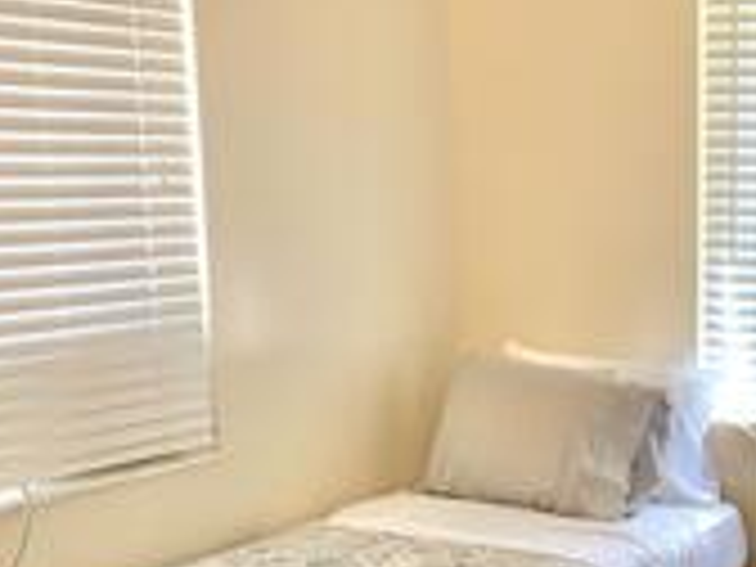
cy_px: 432
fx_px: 1354
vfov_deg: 23.4
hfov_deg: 29.7
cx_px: 702
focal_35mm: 62
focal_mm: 4.25
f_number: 1.8
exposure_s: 1/60
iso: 100
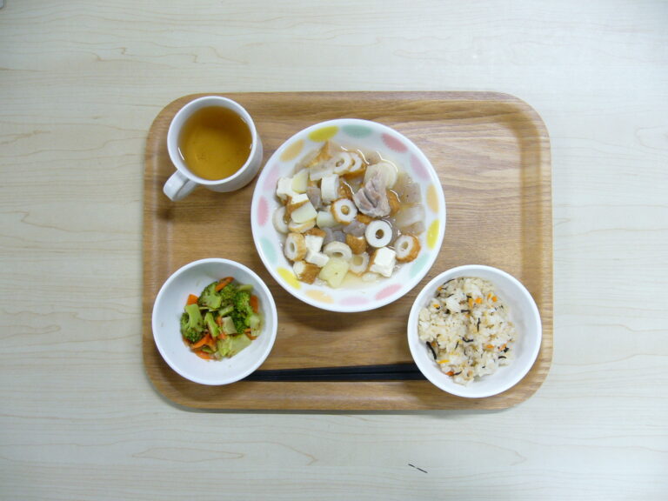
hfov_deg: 52.6
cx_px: 334
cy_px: 250
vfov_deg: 40.7
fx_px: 675
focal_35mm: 35
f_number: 2.8
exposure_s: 1/20
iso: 100
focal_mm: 5.8
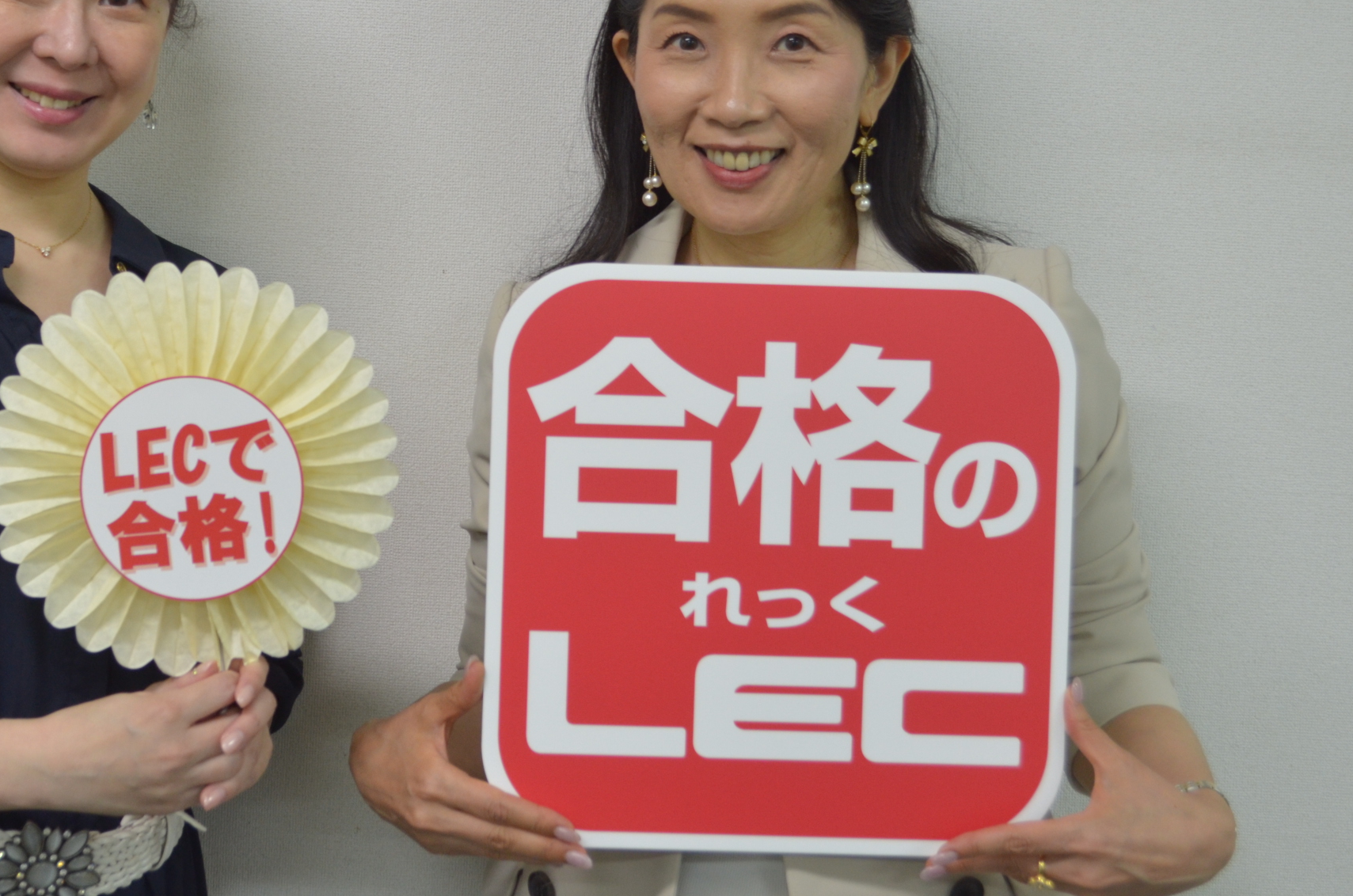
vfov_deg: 21.5
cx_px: 397
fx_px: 2352
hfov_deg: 31.7
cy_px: 315
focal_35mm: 63
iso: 640
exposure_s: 1/30
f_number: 5.6
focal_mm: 29
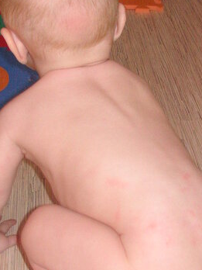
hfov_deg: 17.3
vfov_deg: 23.0
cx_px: 139
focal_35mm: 85
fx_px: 661
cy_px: 139
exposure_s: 1/45
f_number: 2.8
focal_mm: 6.1
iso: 160
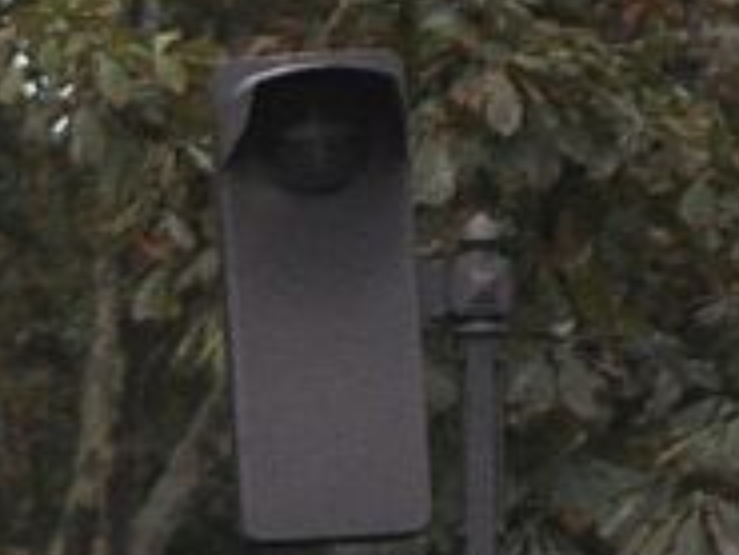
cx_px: -1664
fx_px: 12241
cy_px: 894
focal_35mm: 573
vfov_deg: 2.6
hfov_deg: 3.4
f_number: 5
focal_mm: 52
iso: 1000
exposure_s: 1/500
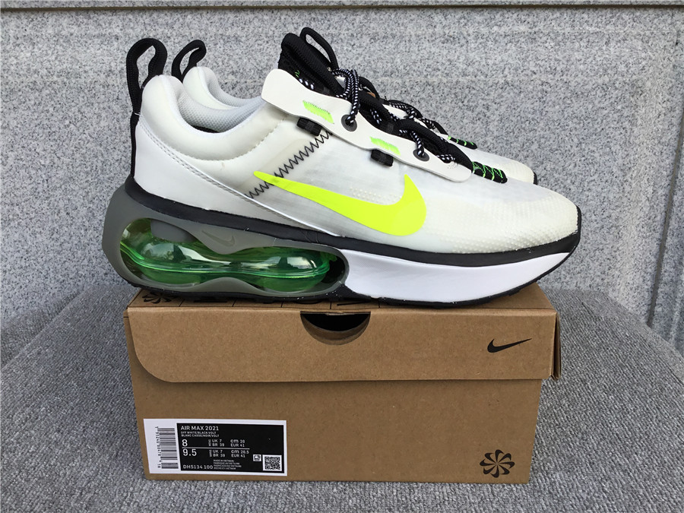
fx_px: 613
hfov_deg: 58.4
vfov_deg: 45.4
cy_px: 256
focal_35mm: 31
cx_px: 342
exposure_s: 1/466
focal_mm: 3.3
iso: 25
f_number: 2.4
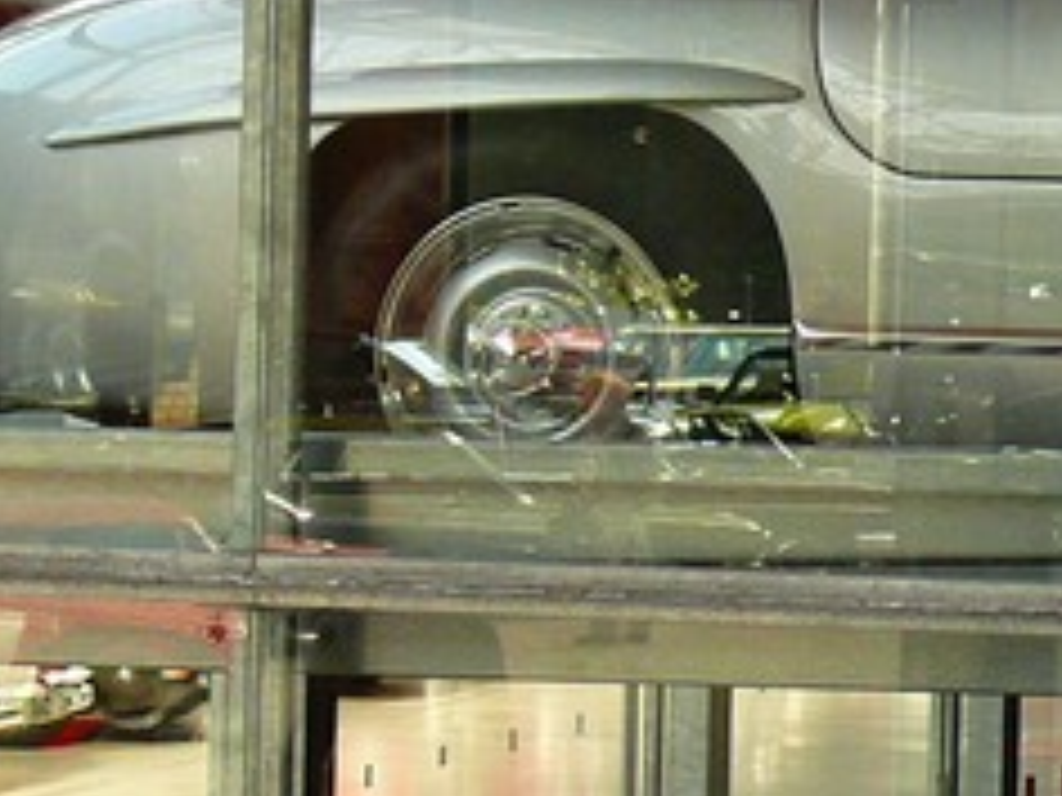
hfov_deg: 7.8
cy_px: -54
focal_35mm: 251
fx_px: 7701
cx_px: 1462
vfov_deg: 5.9
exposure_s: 1/125
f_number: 3.2
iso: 200
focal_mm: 12.9
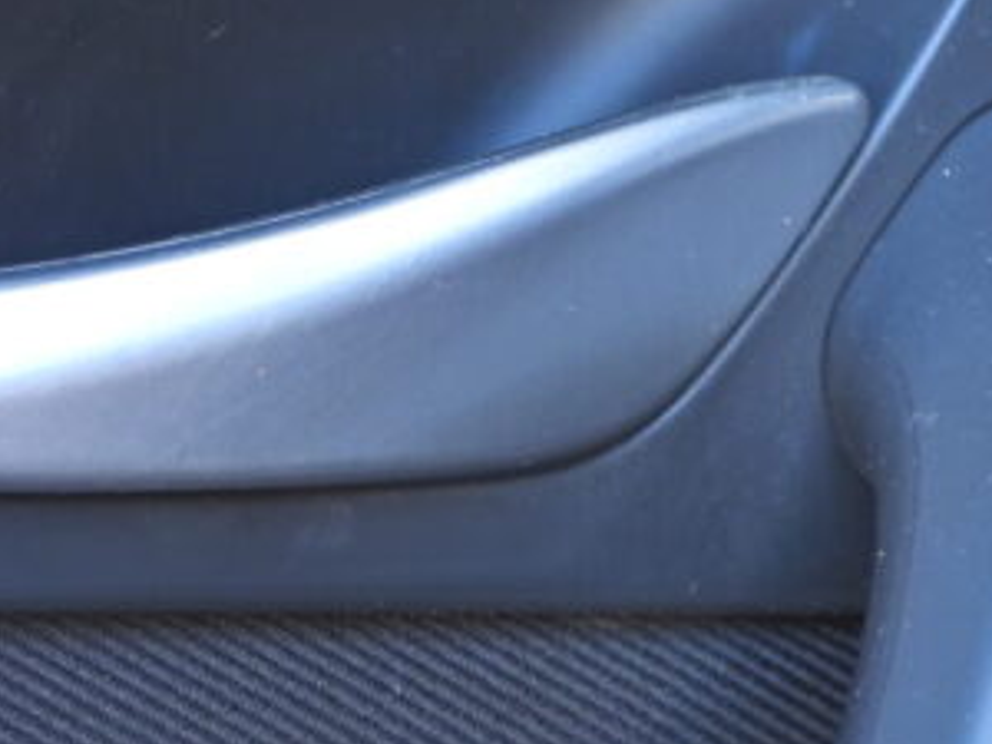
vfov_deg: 2.9
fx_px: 14615
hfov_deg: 3.9
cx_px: 952
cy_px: -50
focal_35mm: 510
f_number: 4.5
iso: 100
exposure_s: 1/15
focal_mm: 38.6
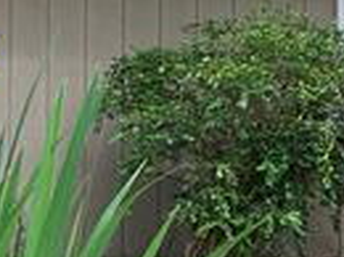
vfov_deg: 13.7
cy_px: 128
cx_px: -95
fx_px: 1071
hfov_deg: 17.2
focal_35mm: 108
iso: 40
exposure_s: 1/120
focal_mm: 3.99
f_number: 1.8
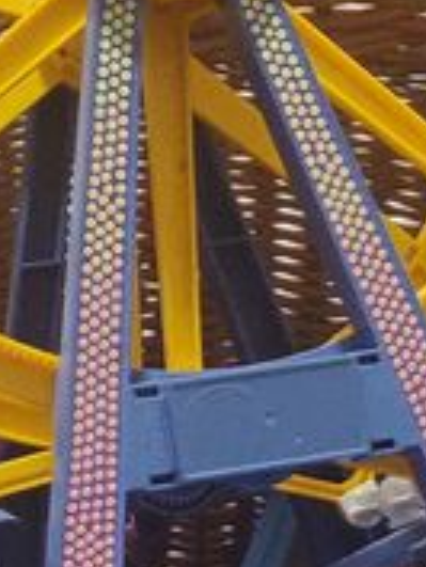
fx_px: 2311
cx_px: 263
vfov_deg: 13.1
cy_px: 903
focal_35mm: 141
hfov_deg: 10.5
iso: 1000
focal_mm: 4.25
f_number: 1.7
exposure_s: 1/20
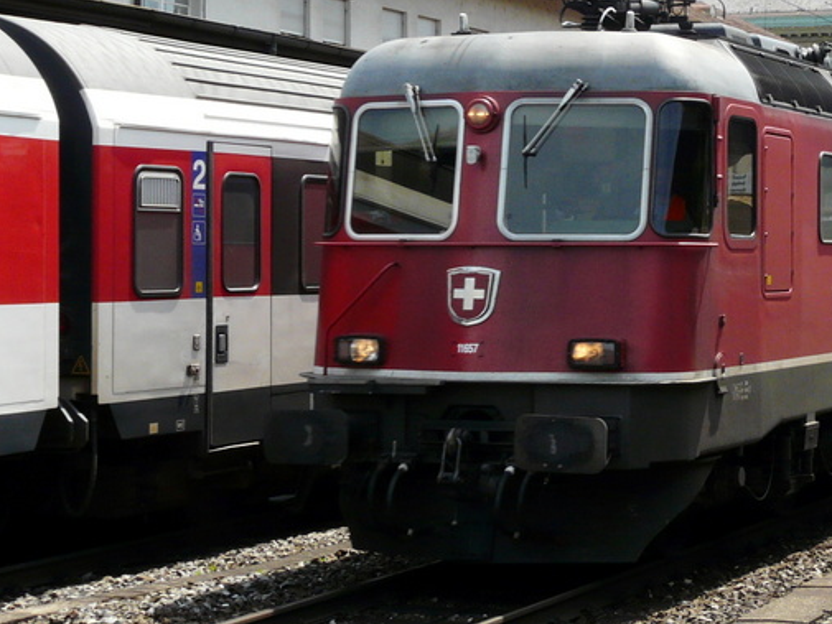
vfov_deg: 15.5
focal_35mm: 95
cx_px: 769
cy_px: 232
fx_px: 2284
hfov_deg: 20.2
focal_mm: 7.9
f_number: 5.6
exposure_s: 1/200
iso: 100
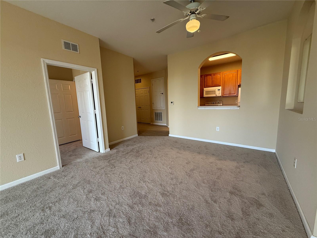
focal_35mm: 14
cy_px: 119
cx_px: 158
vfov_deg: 85.7
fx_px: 128
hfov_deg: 102.1
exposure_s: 1/120
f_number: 2.2
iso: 200
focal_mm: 2.22
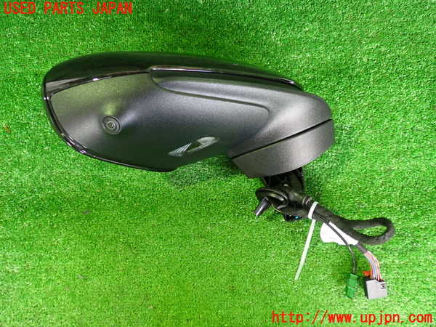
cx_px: 218
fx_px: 378
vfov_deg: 46.8
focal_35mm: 30
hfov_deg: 60.0
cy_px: 164
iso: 800
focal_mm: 5.4
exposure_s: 1/30
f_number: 2.3
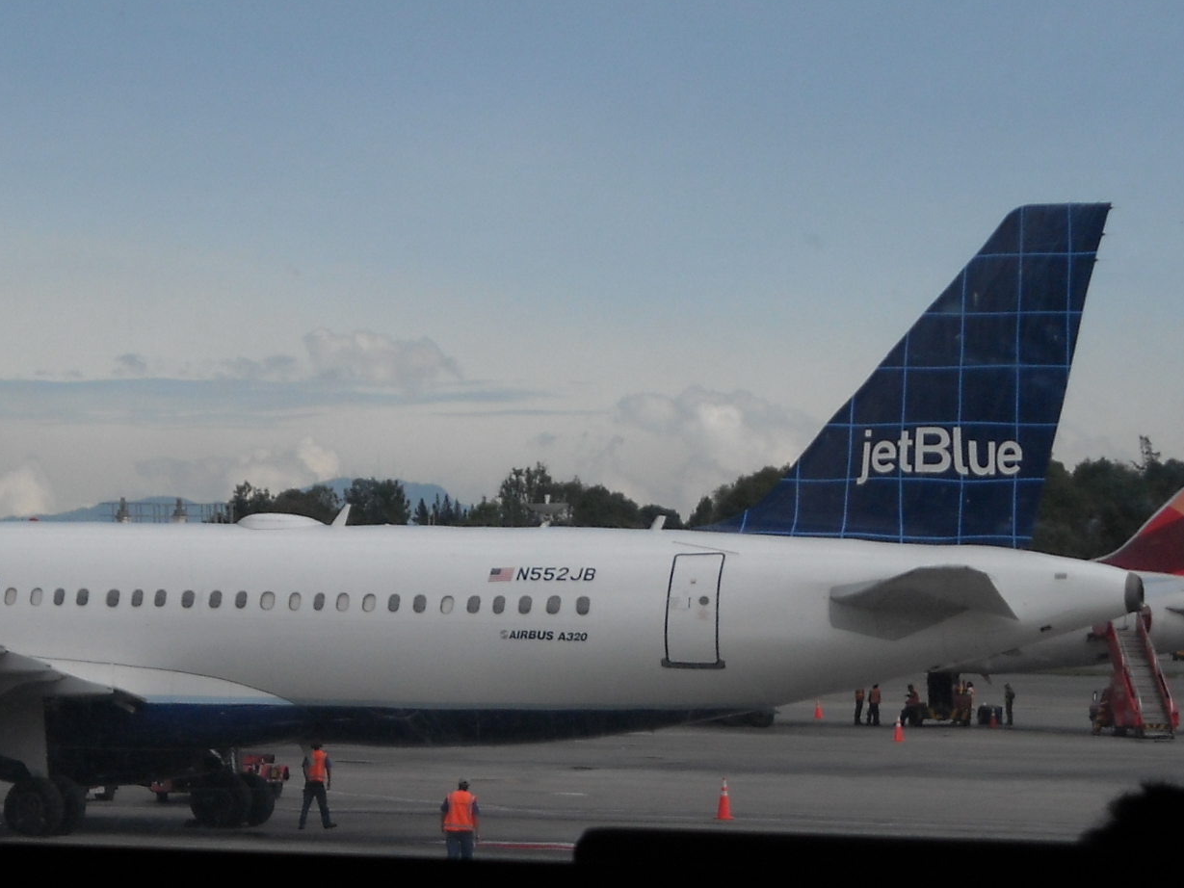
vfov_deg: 8.5
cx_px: 335
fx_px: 5986
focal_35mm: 175
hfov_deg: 11.3
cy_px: 457
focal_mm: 17.1
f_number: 9.3
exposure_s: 1/250
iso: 80
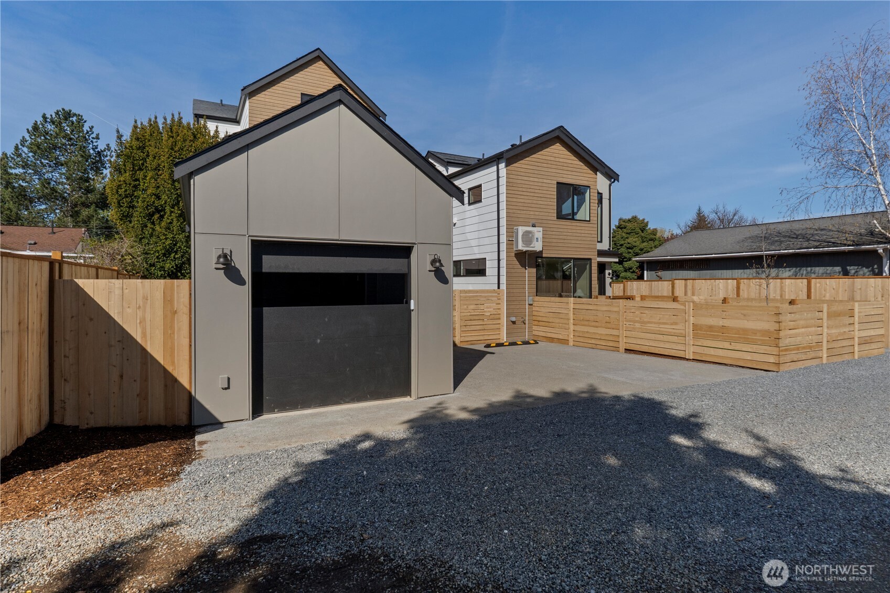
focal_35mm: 20
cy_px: 296
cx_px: 445
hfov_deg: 83.3
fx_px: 501
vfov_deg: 61.3
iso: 250
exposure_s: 1/500
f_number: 9
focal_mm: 13.5
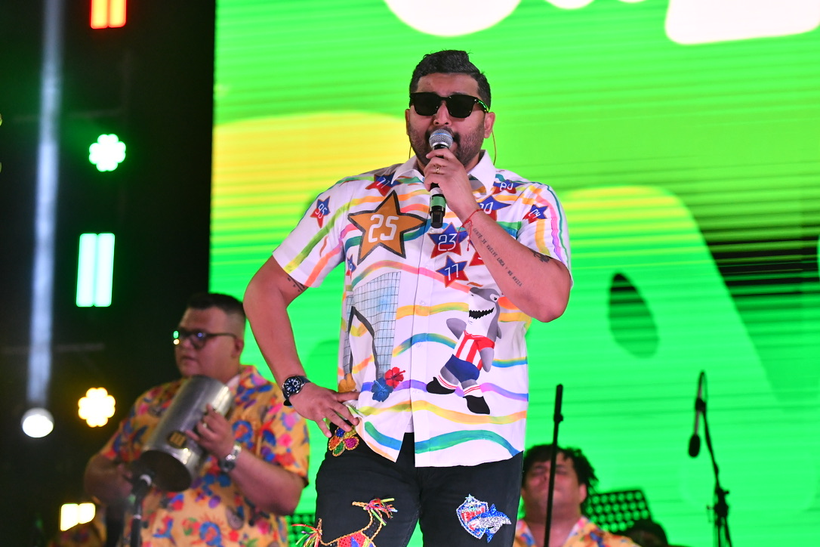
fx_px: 2801
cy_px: 274
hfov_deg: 16.7
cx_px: 410
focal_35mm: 123
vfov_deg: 11.1
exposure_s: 1/1250
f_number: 2.8
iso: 2500
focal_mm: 82
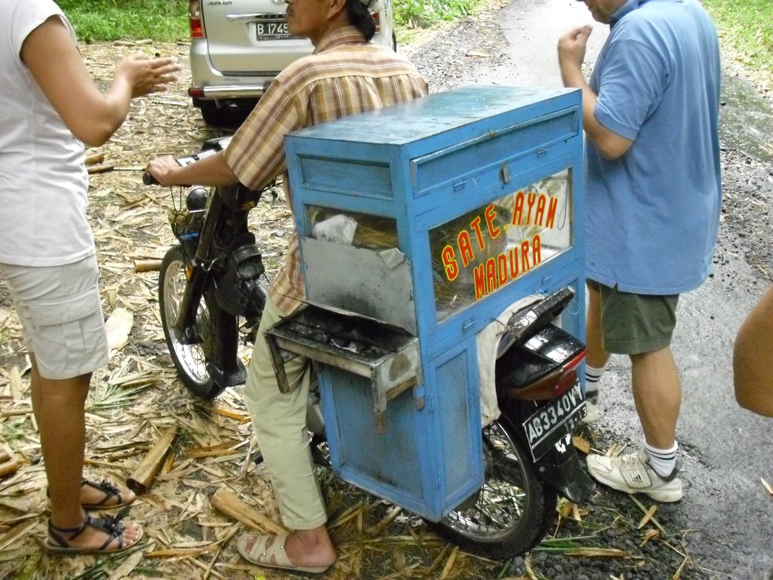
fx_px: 849
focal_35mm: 38
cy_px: 290
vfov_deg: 37.7
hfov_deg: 49.0
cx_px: 386
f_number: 2.8
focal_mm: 6.2
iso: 800
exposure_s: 1/100
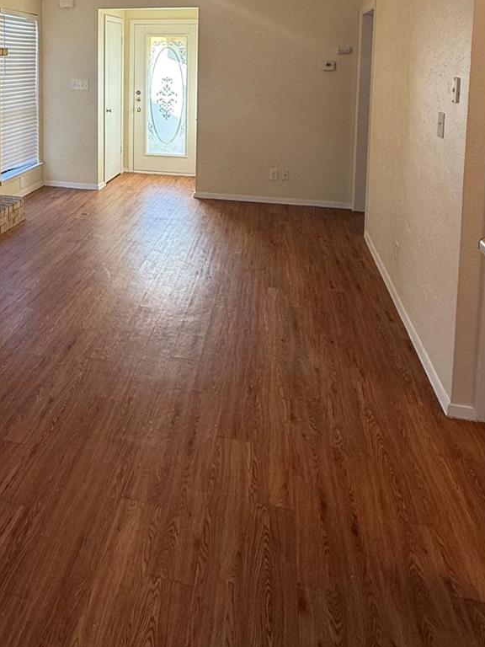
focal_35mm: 28
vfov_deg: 57.4
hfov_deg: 48.6
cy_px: 105
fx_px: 523
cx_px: 147
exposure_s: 1/99
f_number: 2.2
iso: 100
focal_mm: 2.22
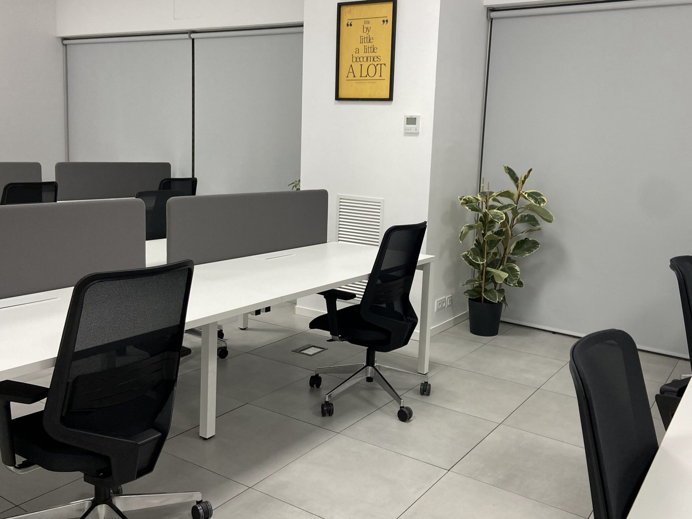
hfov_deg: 56.7
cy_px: 230
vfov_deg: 44.1
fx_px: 640
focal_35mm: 32
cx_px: 389
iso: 125
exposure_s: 1/100
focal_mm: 4.25
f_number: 1.8
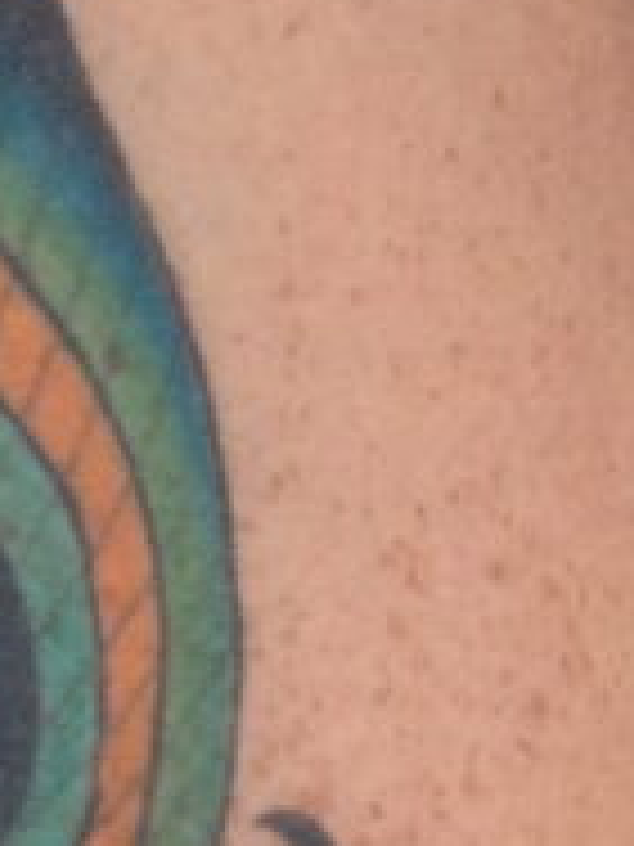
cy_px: 1984
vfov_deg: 8.2
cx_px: -216
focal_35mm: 224
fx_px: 5470
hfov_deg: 6.6
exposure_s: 1/186
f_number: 2.4
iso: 50
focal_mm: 4.28
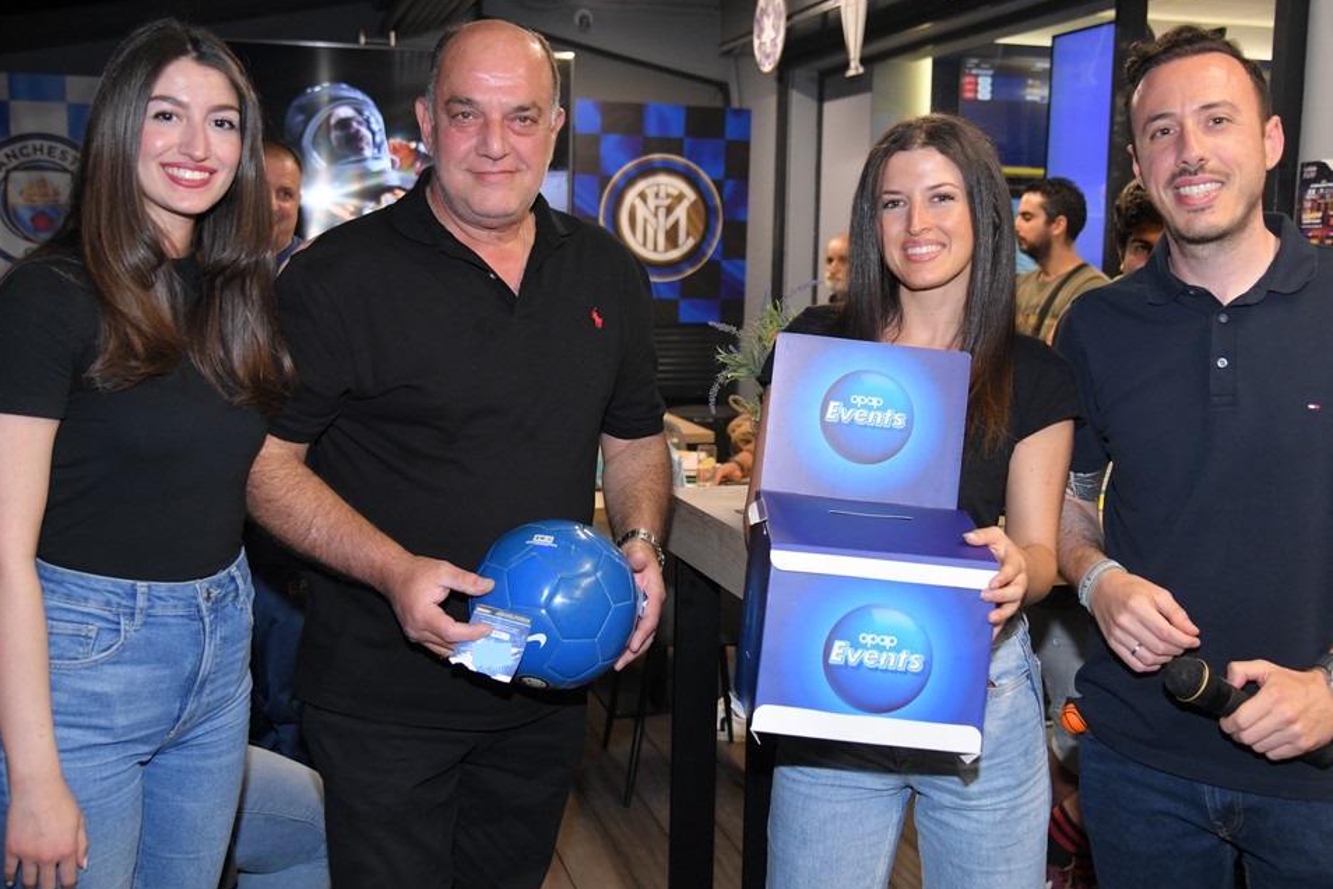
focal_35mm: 39
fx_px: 1444
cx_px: 685
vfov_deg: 34.2
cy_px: 405
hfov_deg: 49.5
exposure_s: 1/250
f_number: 4
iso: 2000
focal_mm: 31
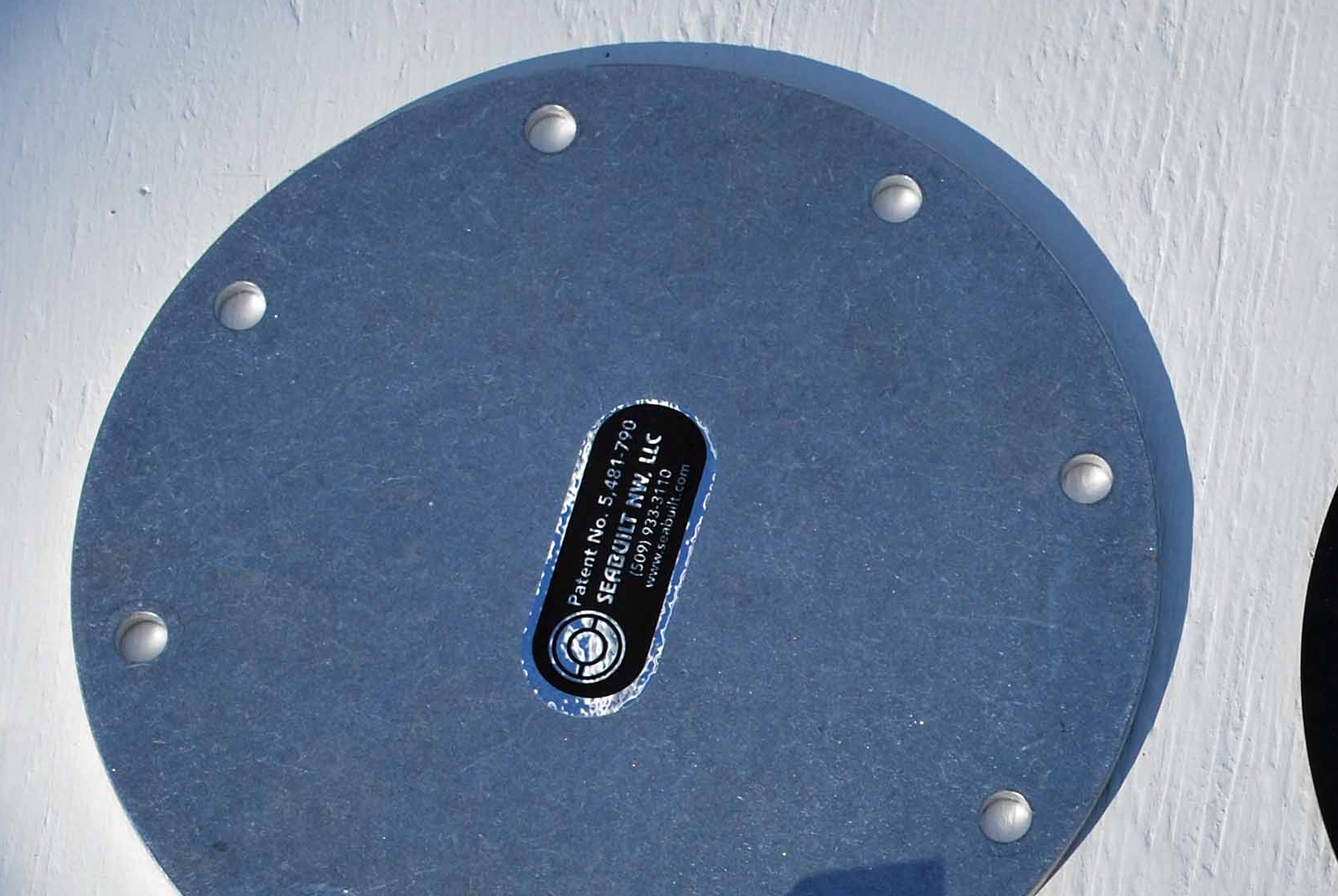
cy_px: 898
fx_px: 4584
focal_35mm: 123
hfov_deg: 16.3
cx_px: 1306
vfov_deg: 11.1
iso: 100
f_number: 9
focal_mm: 35
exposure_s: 1/320
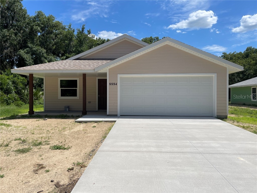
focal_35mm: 25
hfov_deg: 69.4
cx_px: 128
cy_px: 96
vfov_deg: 54.9
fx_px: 186
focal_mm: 5.1
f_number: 1.6
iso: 32
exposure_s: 1/6250
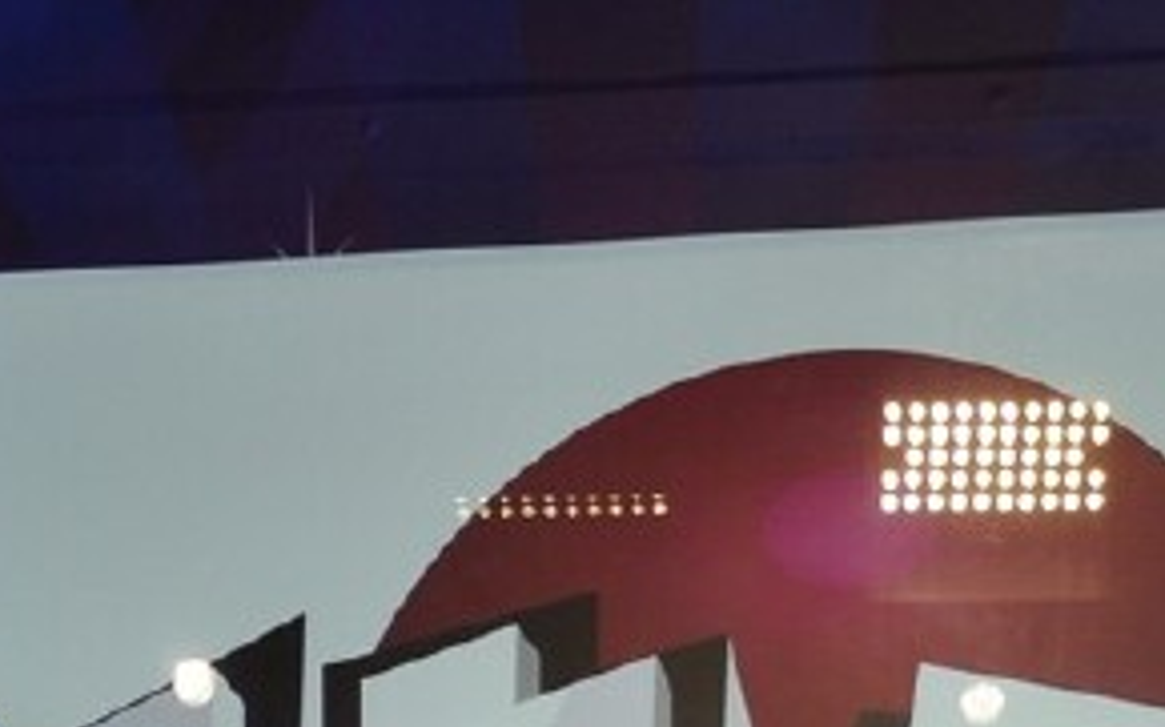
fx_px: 5237
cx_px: 333
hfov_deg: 12.7
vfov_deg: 7.0
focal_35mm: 165
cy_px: 2283
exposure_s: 1/125
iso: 200
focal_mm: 26
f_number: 4
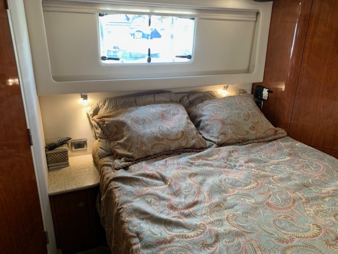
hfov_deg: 67.3
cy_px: 127
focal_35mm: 26
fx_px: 254
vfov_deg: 53.1
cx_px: 169
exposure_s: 1/60
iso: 200
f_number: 1.8
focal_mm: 4.25
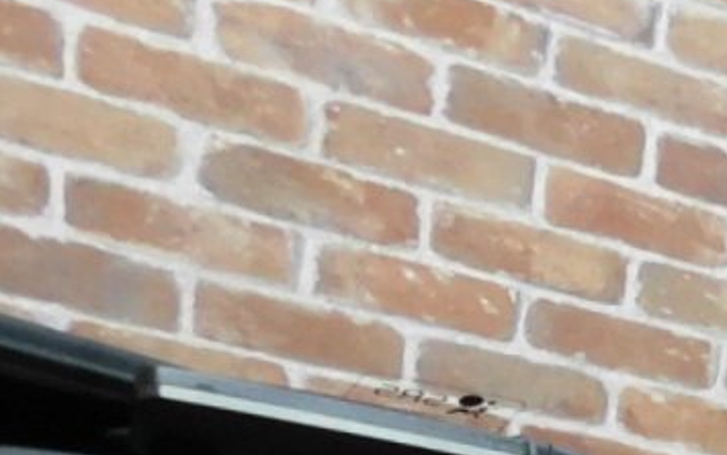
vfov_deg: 10.0
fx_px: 2180
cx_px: 1405
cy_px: 1199
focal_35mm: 110
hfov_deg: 15.5
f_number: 3
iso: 280
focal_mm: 4
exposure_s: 1/30
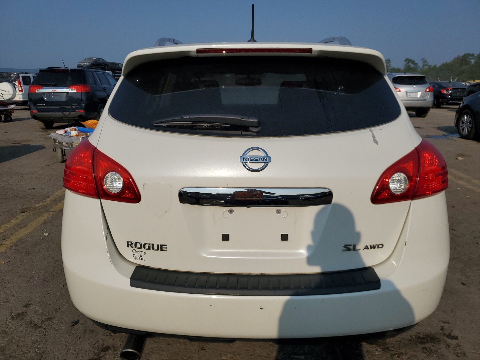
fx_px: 361
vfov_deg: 53.1
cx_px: 240
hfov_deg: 67.3
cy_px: 180
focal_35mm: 26
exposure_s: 1/10000
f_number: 1.5
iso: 52
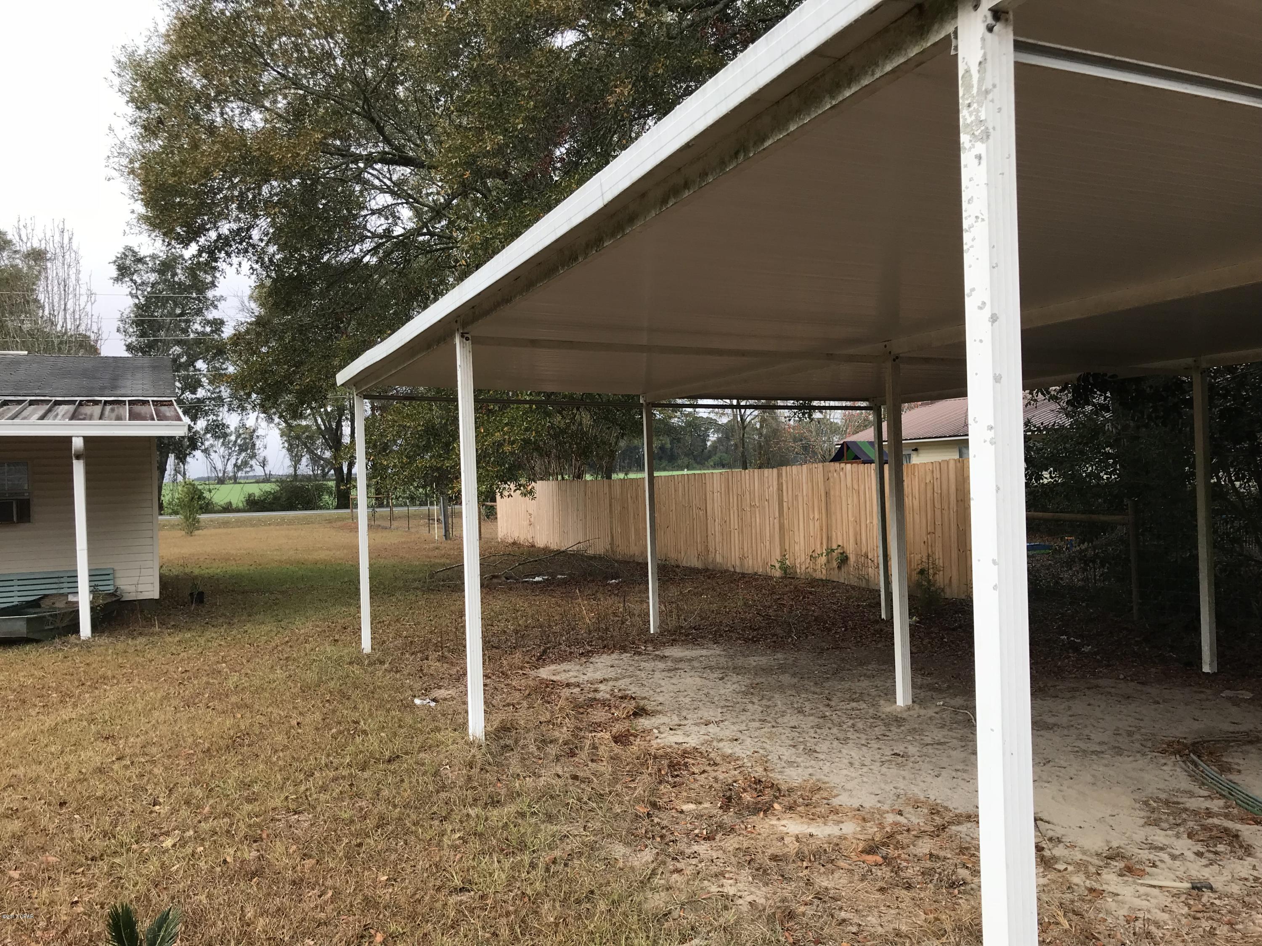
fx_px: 1021
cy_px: 473
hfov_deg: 63.4
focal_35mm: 28
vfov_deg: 49.7
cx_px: 631
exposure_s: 1/699
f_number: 1.8
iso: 20
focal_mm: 3.99
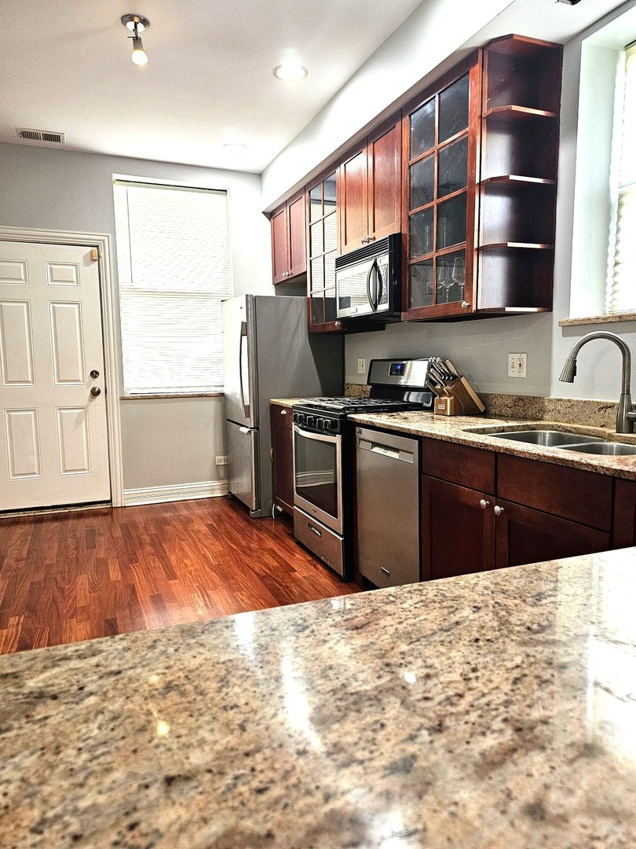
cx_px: 318
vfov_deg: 73.9
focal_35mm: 23
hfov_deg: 58.9
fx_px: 563
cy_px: 424
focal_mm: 6.3
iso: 400
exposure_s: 1/120
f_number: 1.7
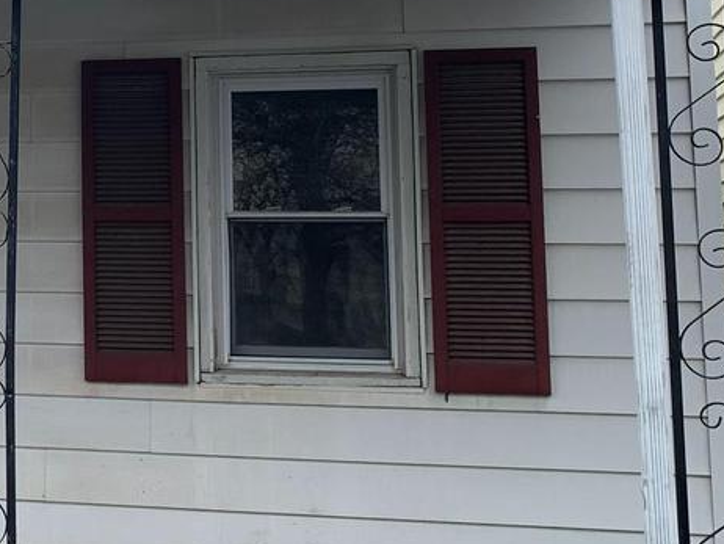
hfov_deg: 22.2
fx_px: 1695
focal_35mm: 81
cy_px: 71
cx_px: -146
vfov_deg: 18.0
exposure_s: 1/796
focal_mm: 4.25
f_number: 1.8
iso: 25
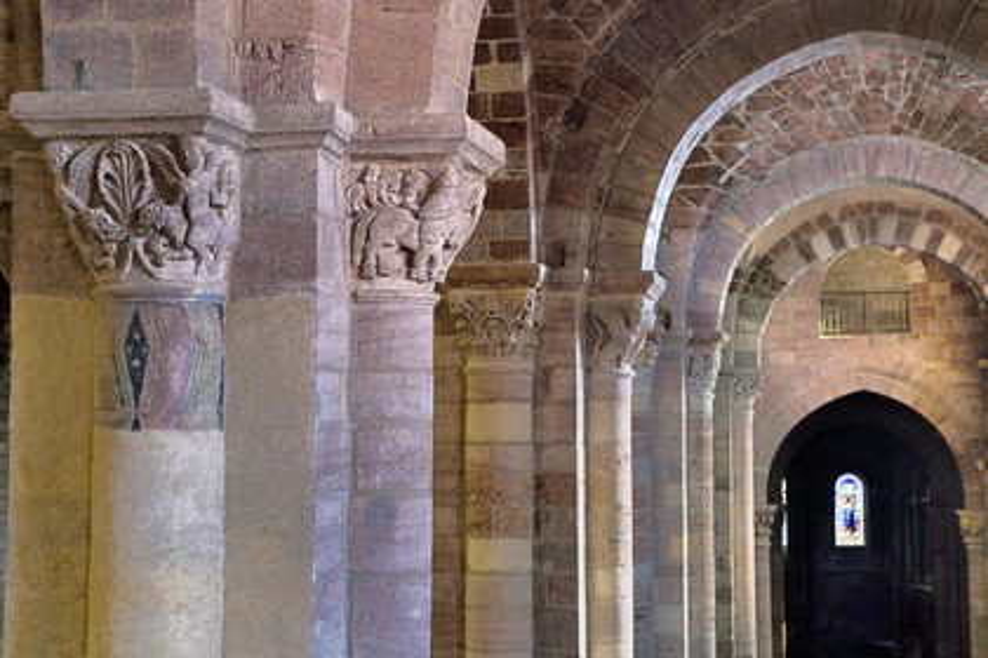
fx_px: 1784
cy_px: 329
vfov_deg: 20.9
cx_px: 494
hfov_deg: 31.0
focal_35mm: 65
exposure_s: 1/30
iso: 800
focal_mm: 65
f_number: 7.1
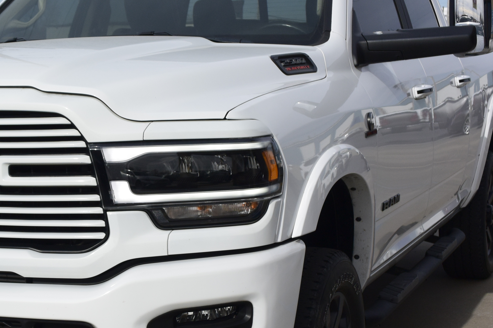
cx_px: 131
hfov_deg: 25.1
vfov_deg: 17.0
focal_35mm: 80
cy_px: 216
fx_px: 1095
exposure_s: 1/1000
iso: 160
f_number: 5
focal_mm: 16.5
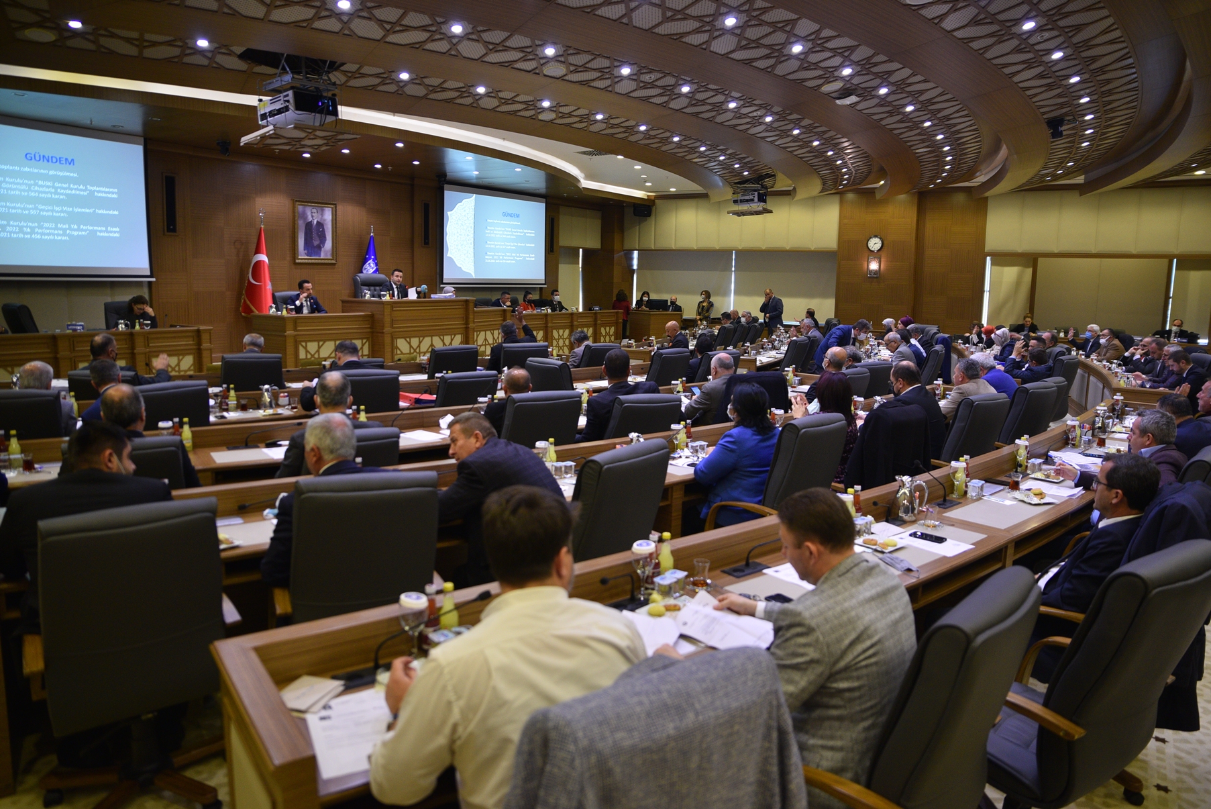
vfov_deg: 53.2
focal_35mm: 24
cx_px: 606
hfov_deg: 73.7
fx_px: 808
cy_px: 404
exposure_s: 1/80
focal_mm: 24
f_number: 2.8
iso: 640
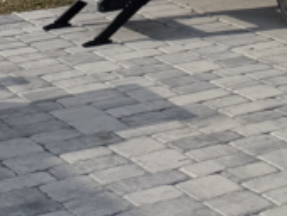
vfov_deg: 9.4
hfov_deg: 10.1
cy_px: -264
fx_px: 1203
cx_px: 861
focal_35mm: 145
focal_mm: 6.76
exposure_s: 1/11905
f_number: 1.78
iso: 80
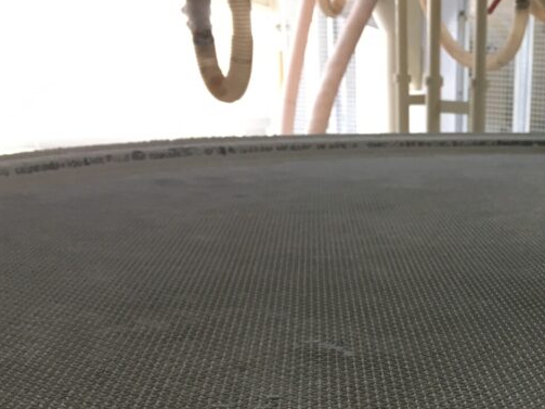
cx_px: 516
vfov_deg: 24.1
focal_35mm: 59
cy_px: 375
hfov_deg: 30.8
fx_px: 929
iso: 100
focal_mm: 4.15
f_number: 2.2
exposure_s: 1/33
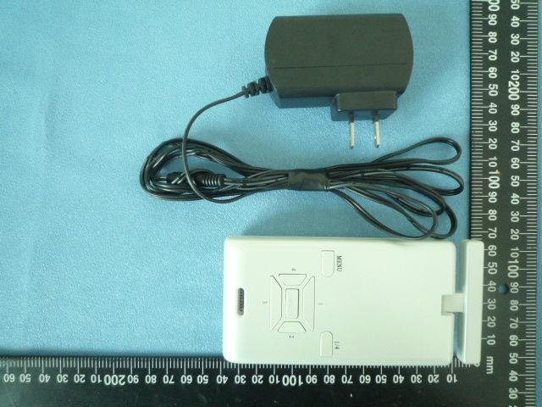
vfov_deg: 54.9
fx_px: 391
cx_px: 271
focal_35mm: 25
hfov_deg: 69.4
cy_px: 204
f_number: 2.8
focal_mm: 4.4
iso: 400
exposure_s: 1/30
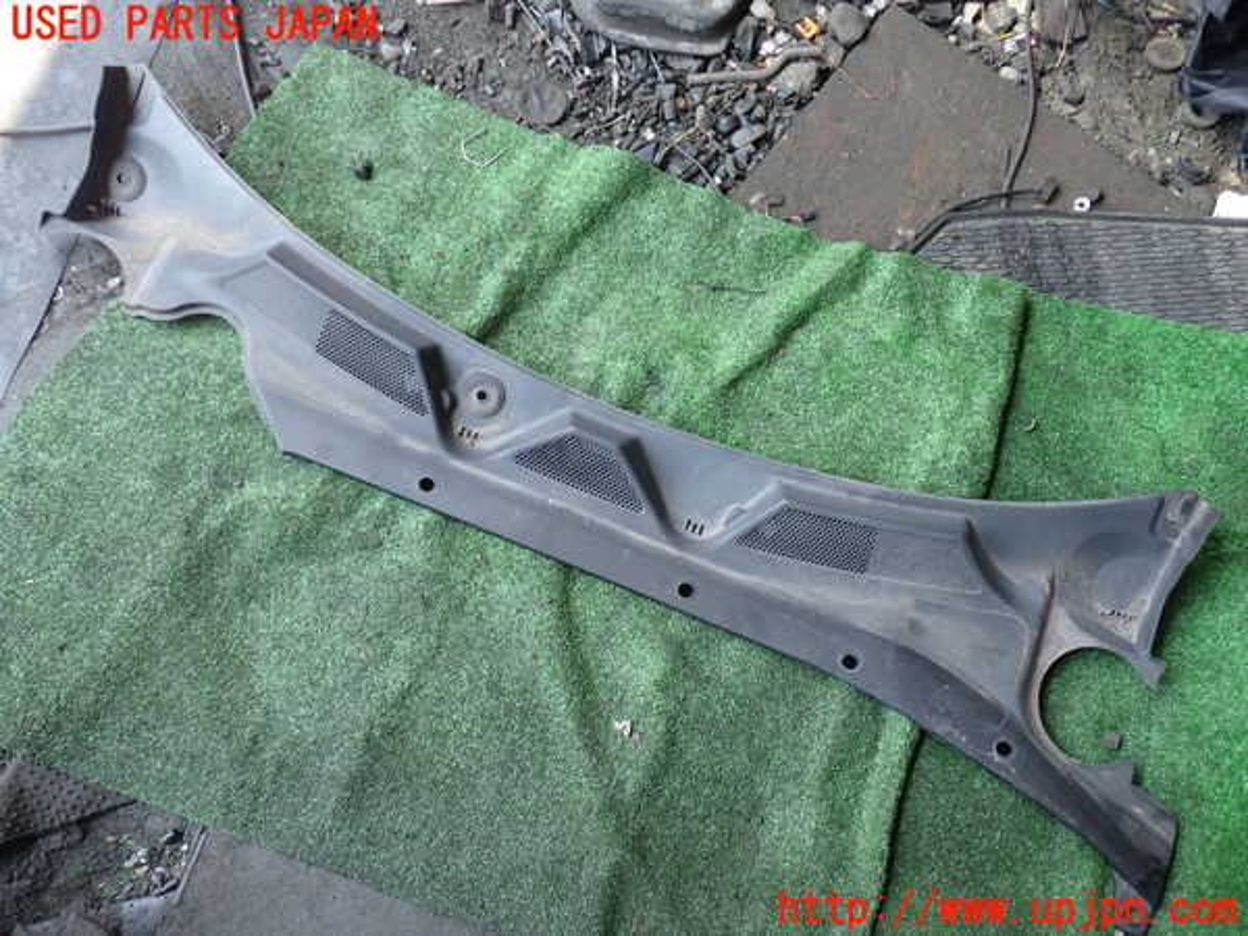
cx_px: 624
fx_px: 1082
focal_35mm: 30
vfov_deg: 46.8
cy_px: 468
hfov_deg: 60.0
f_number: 2.3
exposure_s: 1/100
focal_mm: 5.4
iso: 100
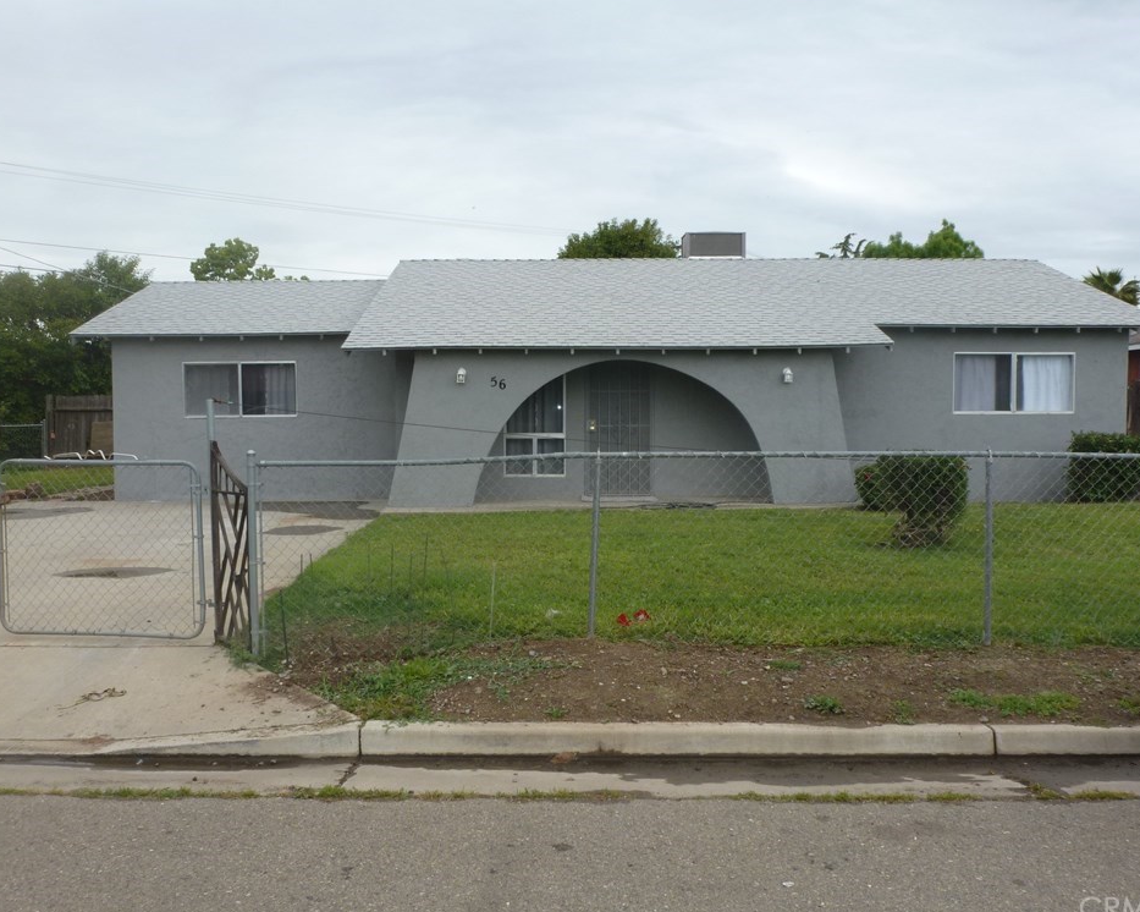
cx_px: 552
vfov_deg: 48.5
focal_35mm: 30
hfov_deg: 58.8
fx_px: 1012
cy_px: 450
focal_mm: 5
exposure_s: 1/500
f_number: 4
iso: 100
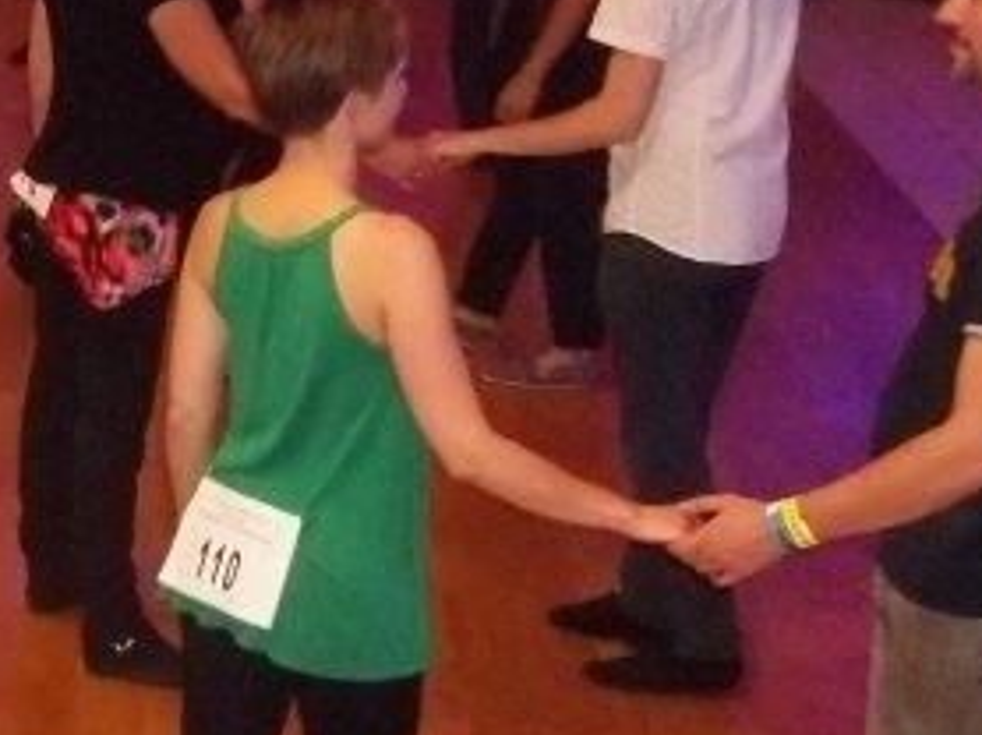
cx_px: -378
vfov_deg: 12.5
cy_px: 488
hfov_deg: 15.7
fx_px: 3345
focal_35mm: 118
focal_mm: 5.7
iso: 400
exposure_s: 1/30
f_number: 2.9
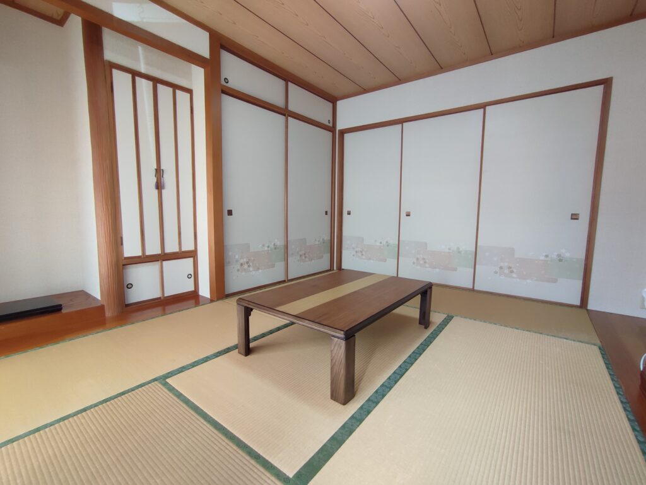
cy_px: 242
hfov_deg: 94.5
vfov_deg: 78.2
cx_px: 323
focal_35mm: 16
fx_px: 299
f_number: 2.2
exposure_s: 1/100
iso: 288
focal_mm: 1.65
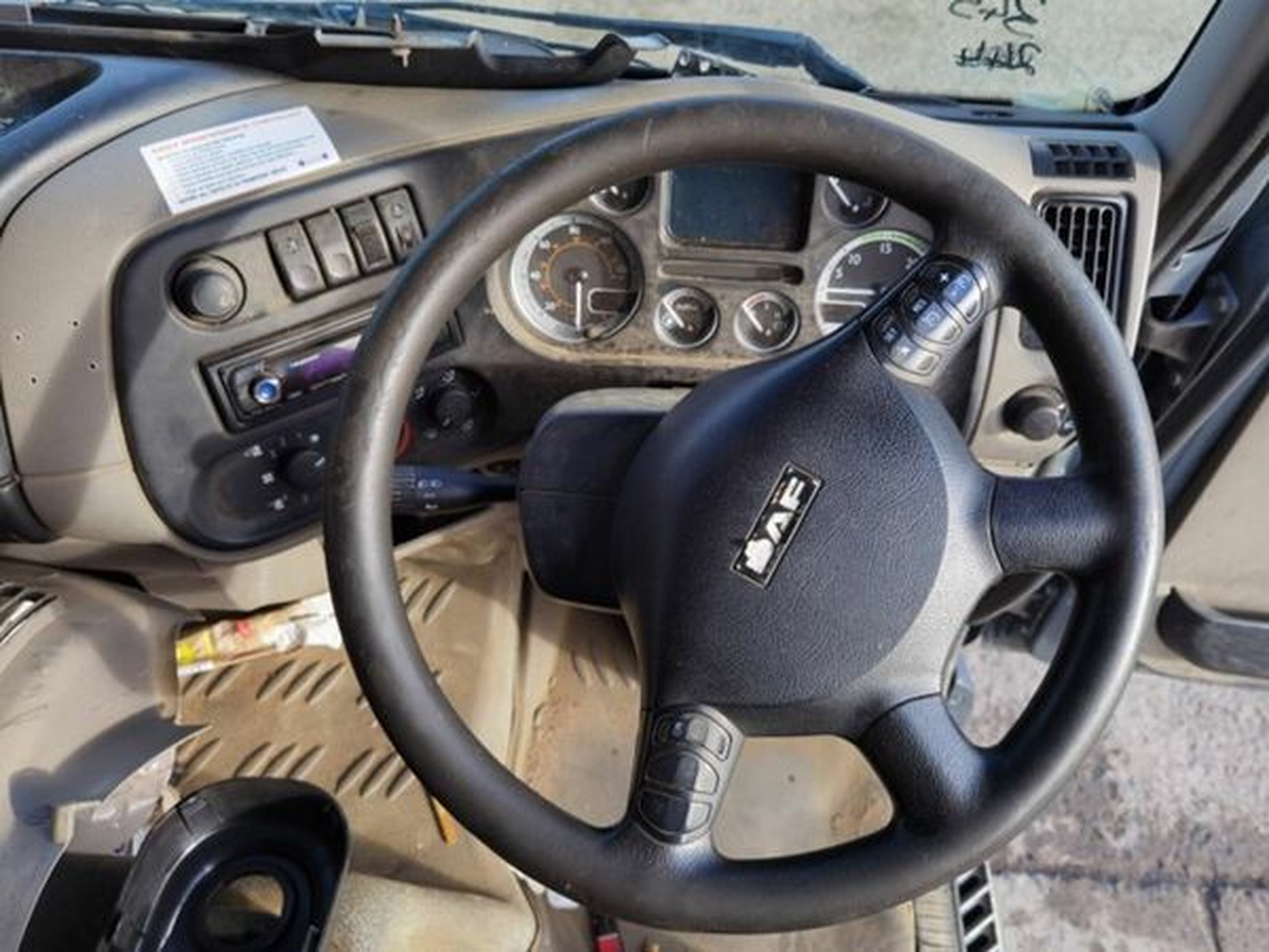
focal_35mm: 27
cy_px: 476
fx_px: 990
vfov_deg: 51.4
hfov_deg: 65.3
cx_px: 634
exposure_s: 1/417
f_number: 1.9
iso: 50
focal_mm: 6.71
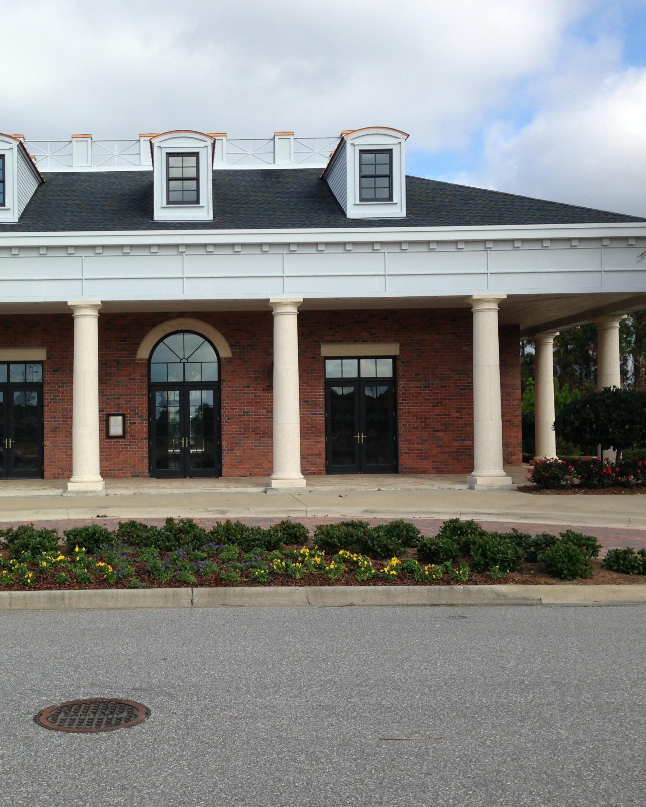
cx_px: 196
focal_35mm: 43
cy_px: 403
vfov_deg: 42.9
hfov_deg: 34.5
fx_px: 1028
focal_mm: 4.12
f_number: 2.4
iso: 50
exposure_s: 1/1232
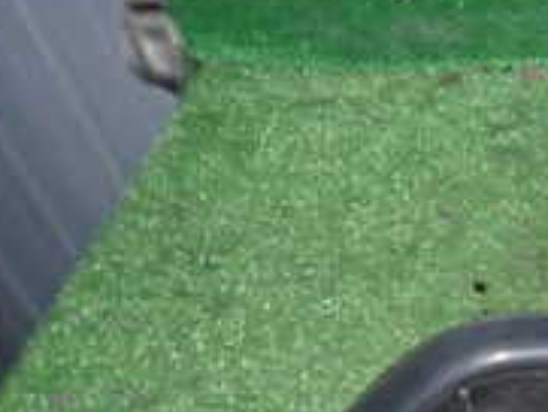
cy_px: 518
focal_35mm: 83
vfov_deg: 16.9
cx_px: 863
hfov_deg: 19.8
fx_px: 1315
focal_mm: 4.5
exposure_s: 1/30
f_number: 5.6
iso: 640
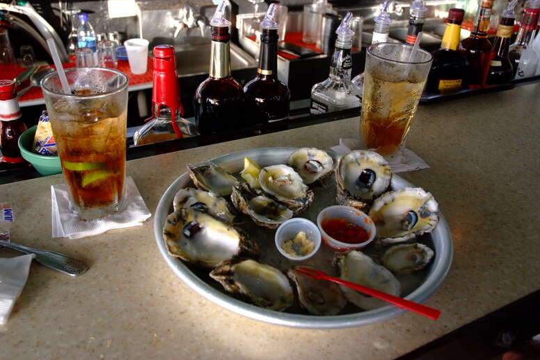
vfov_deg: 36.0
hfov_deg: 51.9
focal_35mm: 37
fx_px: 555
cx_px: 267
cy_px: 181
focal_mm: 24
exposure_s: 1/125
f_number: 5.6
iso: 400
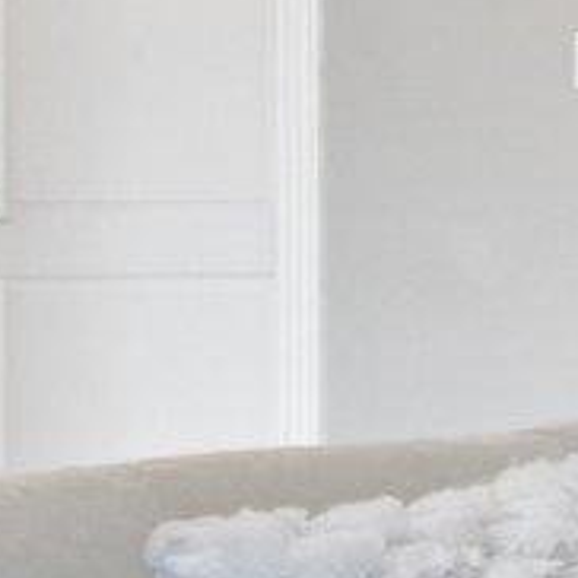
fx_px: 2531
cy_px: 8
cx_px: 3074
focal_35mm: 134
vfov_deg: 12.9
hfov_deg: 5.9
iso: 800
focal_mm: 14
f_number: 8
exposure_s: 1/15
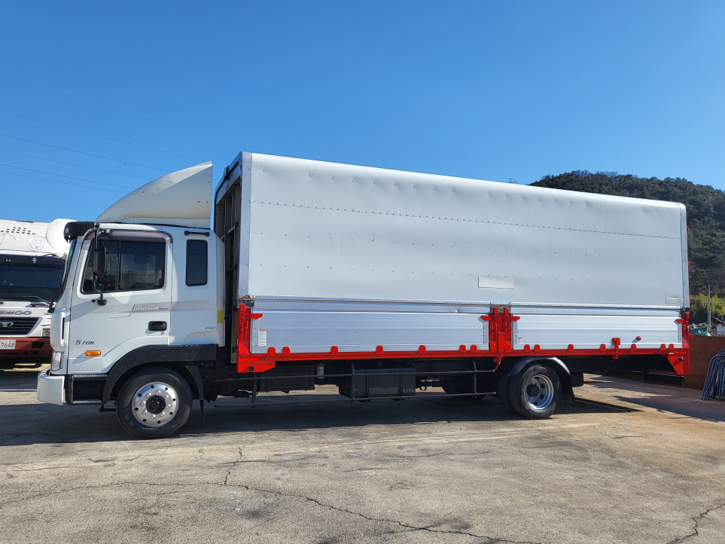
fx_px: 565
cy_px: 265
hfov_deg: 65.3
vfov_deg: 51.3
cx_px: 366
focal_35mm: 27
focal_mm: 4.25
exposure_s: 1/2985
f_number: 1.8
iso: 50
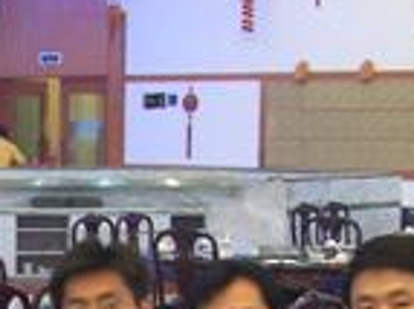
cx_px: -23
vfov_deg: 10.7
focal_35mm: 133
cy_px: 478
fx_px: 1589
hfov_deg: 14.5
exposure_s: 1/10
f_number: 2.8
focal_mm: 6.3
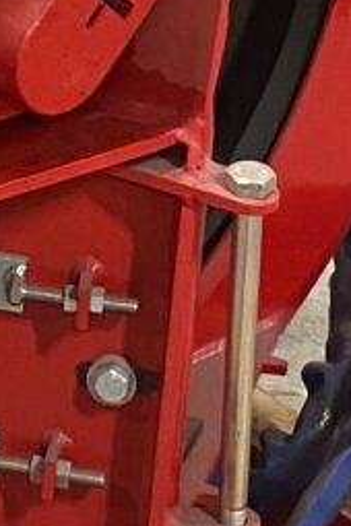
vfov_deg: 11.8
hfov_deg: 7.9
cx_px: -223
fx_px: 2486
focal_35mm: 170
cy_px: -118
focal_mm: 4.25
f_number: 1.8
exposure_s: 1/33
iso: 400
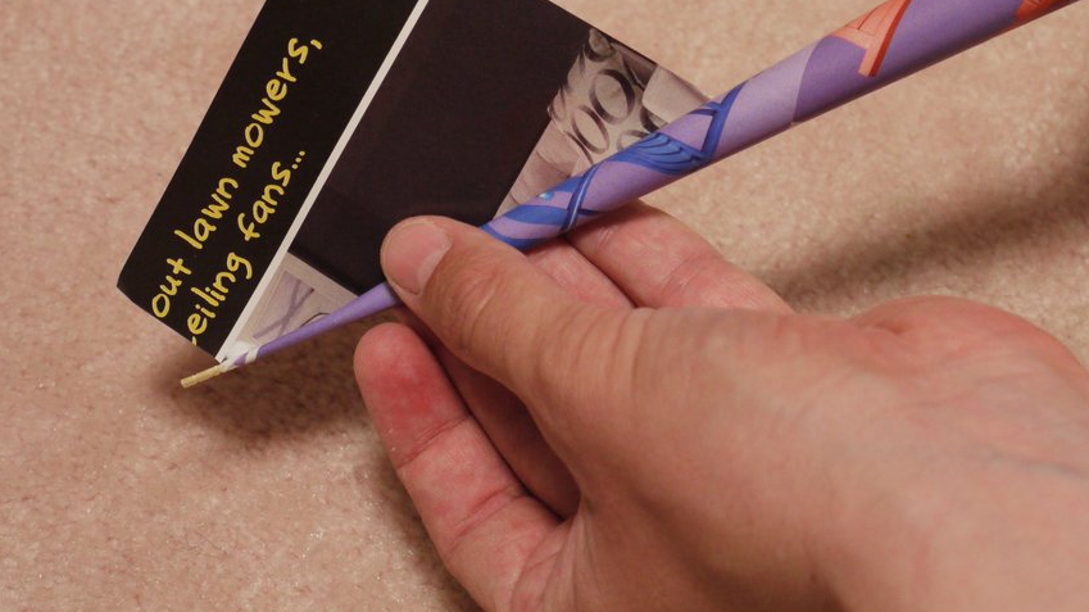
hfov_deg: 23.2
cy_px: 213
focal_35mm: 92
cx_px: 598
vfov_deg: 13.1
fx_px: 2656
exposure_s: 1/60
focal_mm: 35
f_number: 5.5
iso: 800
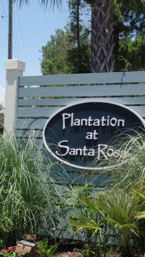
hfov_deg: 15.9
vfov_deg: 27.9
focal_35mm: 76
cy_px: 129
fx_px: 520
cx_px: 80
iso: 80
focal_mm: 9.2
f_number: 3.4
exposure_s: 1/750
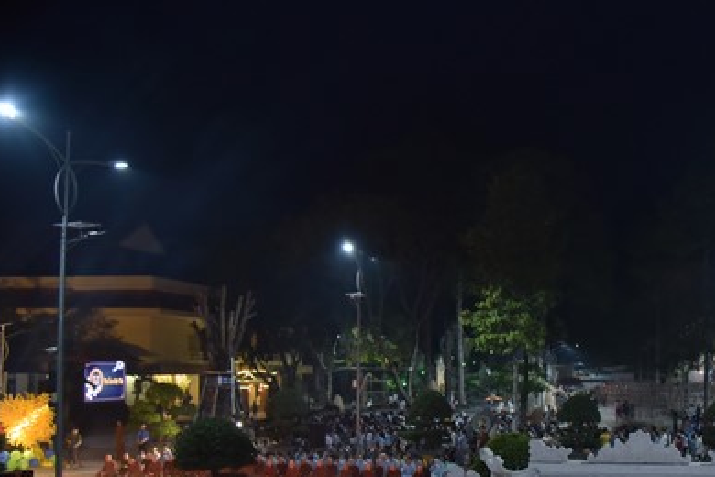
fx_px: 794
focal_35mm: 40
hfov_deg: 45.7
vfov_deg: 32.8
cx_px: 583
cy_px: 354
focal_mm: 24
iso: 1250
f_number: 4
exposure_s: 1/100
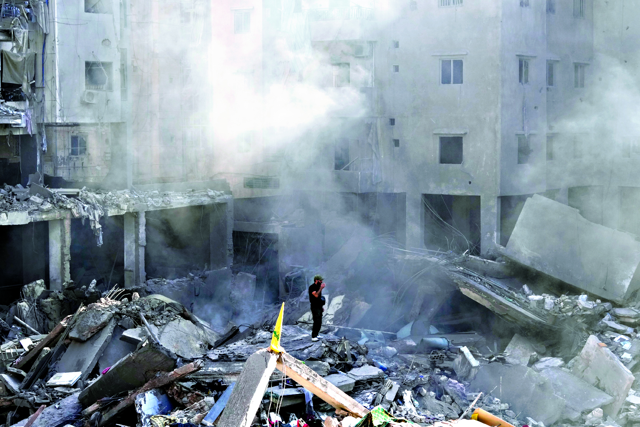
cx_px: 320
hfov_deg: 28.8
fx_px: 1245
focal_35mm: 70
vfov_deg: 19.5
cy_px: 214
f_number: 5
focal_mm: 70
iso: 1600
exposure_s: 1/2500
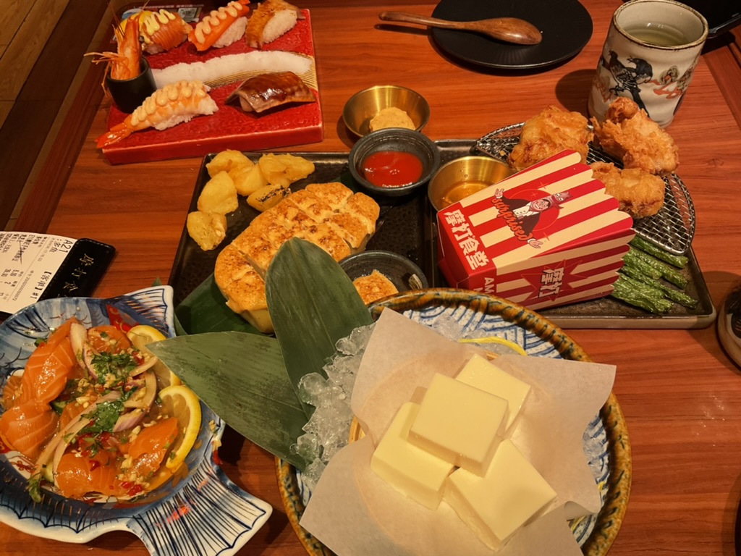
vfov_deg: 48.2
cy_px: 278
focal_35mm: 29
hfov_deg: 61.7
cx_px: 370
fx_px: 621
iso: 64
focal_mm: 3
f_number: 1.8
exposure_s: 1/50
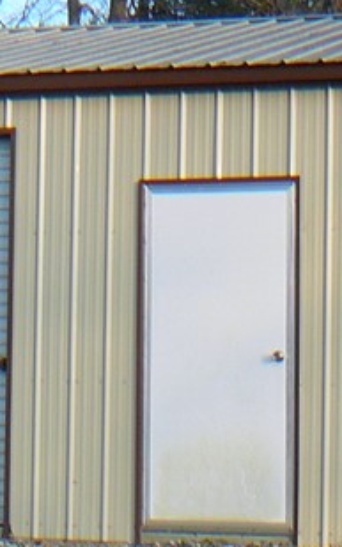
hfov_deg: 10.6
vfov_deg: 16.9
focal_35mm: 123
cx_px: 312
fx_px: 1835
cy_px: 398
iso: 80
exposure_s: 1/250
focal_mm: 5.2
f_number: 2.8
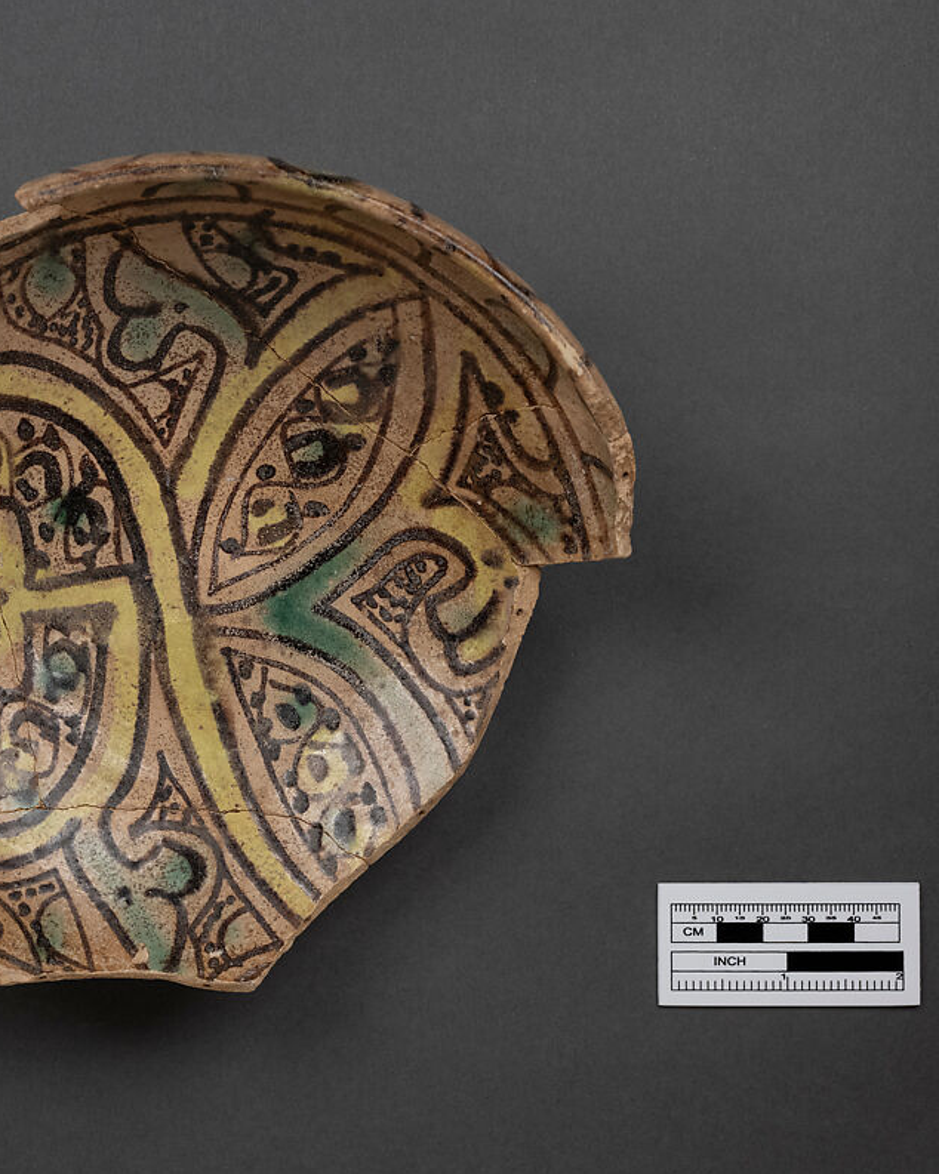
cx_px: 157
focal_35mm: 71
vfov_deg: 26.8
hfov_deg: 21.2
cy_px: 588
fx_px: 2467
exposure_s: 1/80
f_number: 13
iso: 640
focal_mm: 50
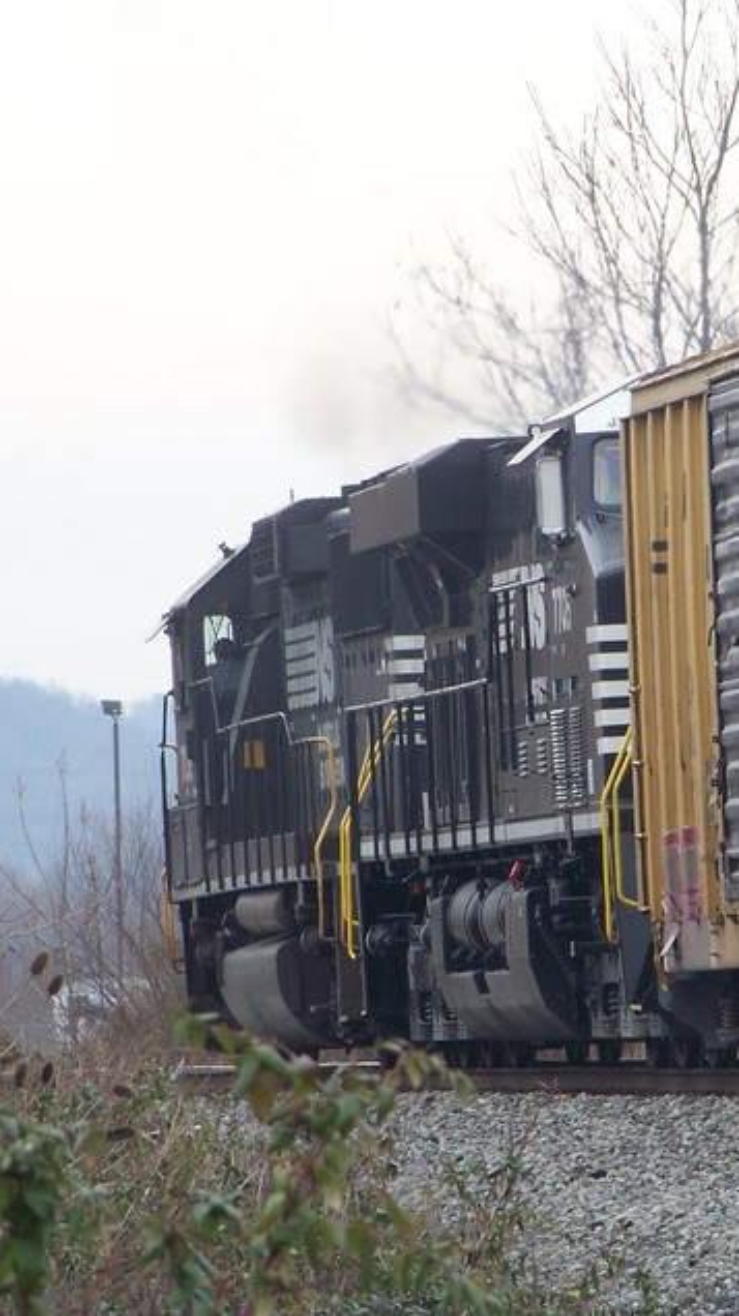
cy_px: 658
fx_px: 19784
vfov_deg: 3.8
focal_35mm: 567
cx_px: 478
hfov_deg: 2.1
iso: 100
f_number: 6.3
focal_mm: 64.4
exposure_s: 1/125
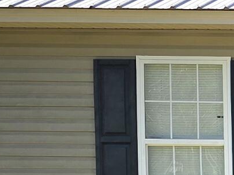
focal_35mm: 170
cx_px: 708
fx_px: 1149
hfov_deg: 9.2
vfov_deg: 8.5
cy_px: 273
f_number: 1.7
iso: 12
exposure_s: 1/625
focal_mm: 6.3
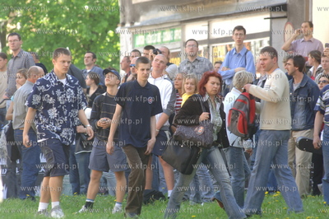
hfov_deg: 6.9
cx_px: 164
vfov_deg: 4.6
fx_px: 2739
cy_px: 110
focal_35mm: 300
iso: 400
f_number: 6.3
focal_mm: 200
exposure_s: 1/160
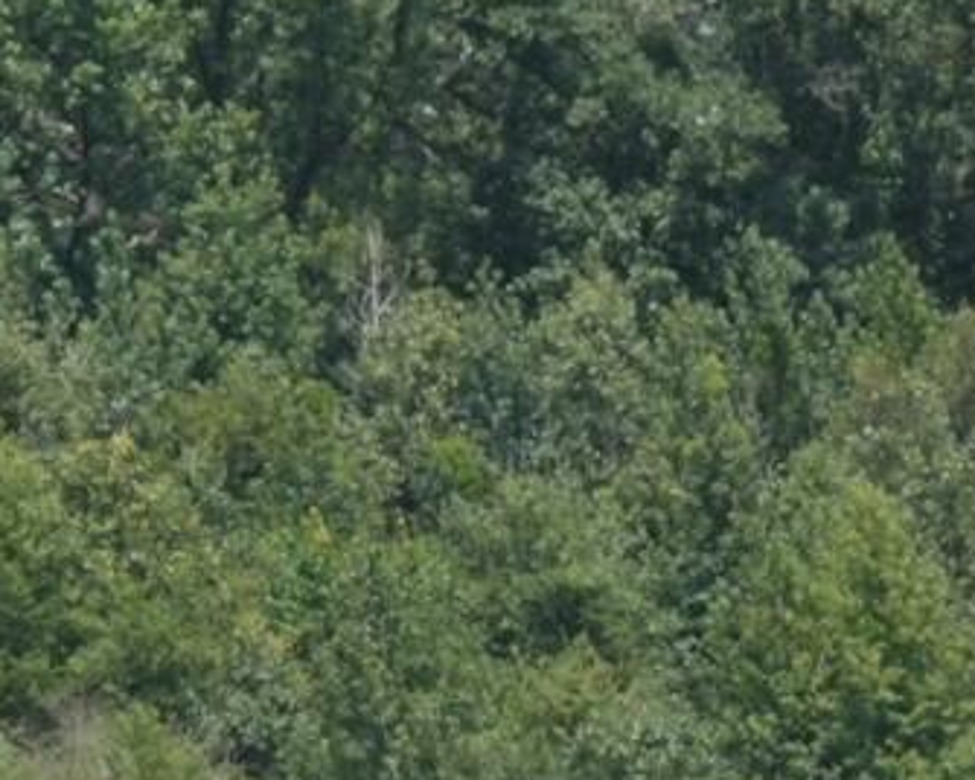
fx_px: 10417
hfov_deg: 5.0
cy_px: 1950
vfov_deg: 4.2
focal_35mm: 361
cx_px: 3475
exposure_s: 1/400
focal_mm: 43
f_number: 8
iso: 320
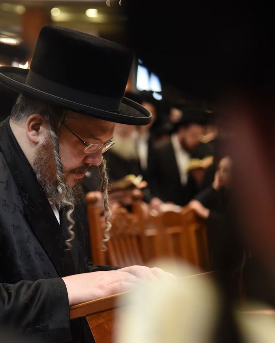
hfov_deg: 12.4
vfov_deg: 15.5
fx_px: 1261
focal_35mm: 124
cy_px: 174
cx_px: 69
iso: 1250
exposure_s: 1/100
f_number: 4
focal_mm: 86
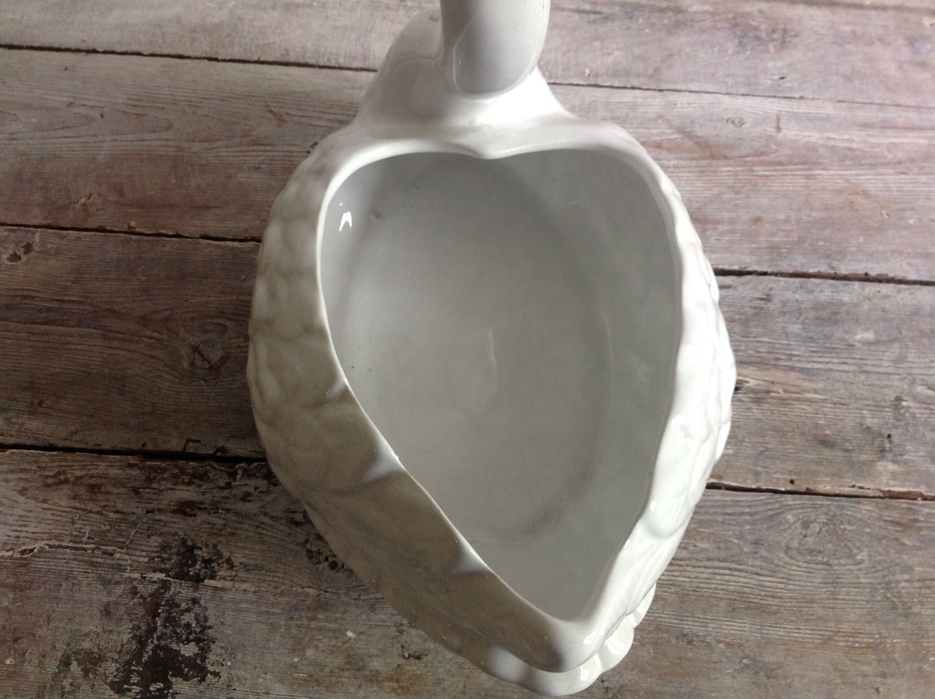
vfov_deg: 40.6
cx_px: 468
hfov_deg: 52.7
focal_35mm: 35
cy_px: 350
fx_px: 944
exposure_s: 1/15
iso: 160
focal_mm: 4.28
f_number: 2.4
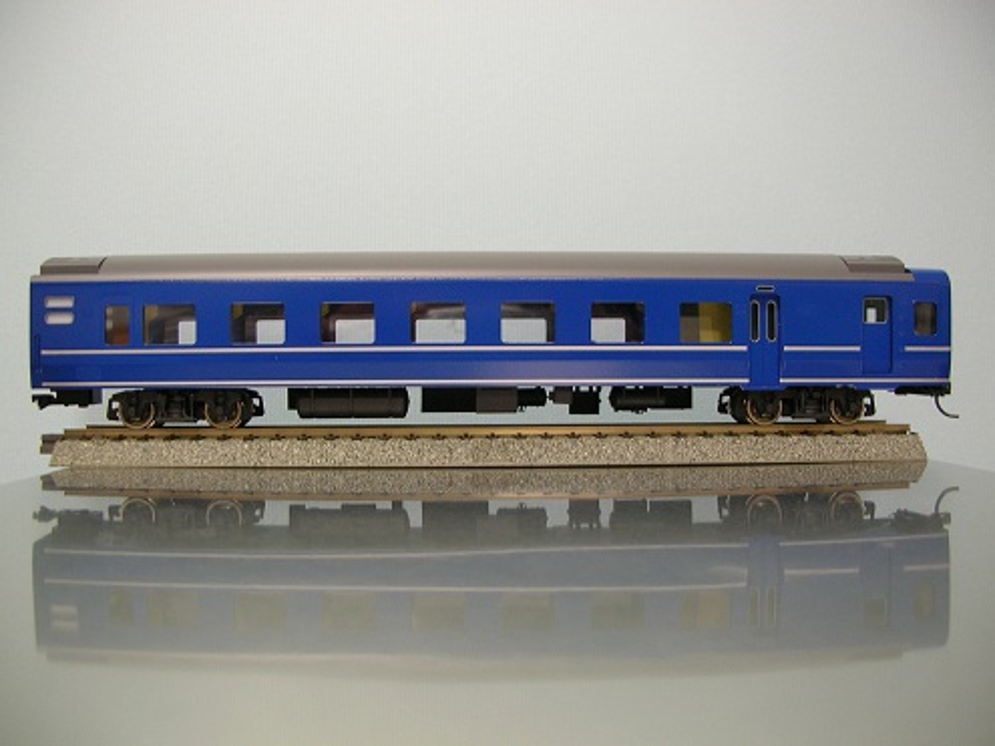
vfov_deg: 40.7
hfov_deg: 52.6
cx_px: 498
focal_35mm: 35
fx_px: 1006
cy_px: 373
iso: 59
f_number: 2.8
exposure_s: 1/5.6
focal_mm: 5.8
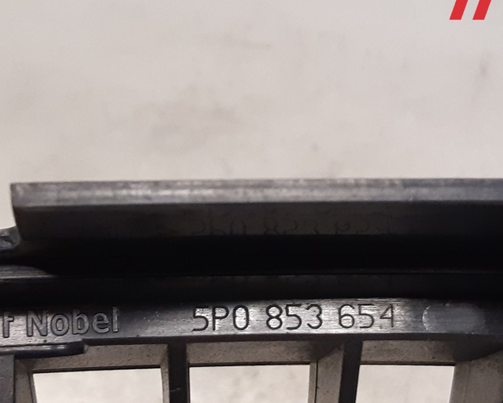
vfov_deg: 35.4
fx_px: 625
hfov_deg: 43.7
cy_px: 264
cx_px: 283
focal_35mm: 42
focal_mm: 3.93
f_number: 1.7
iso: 250
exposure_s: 1/50
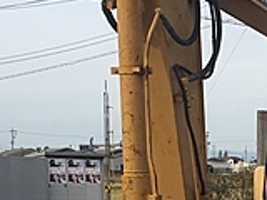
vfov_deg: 13.2
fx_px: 841
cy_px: 243
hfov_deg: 17.3
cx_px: 309
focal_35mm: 109
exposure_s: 1/1832
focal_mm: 4.15
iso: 25
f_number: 2.2
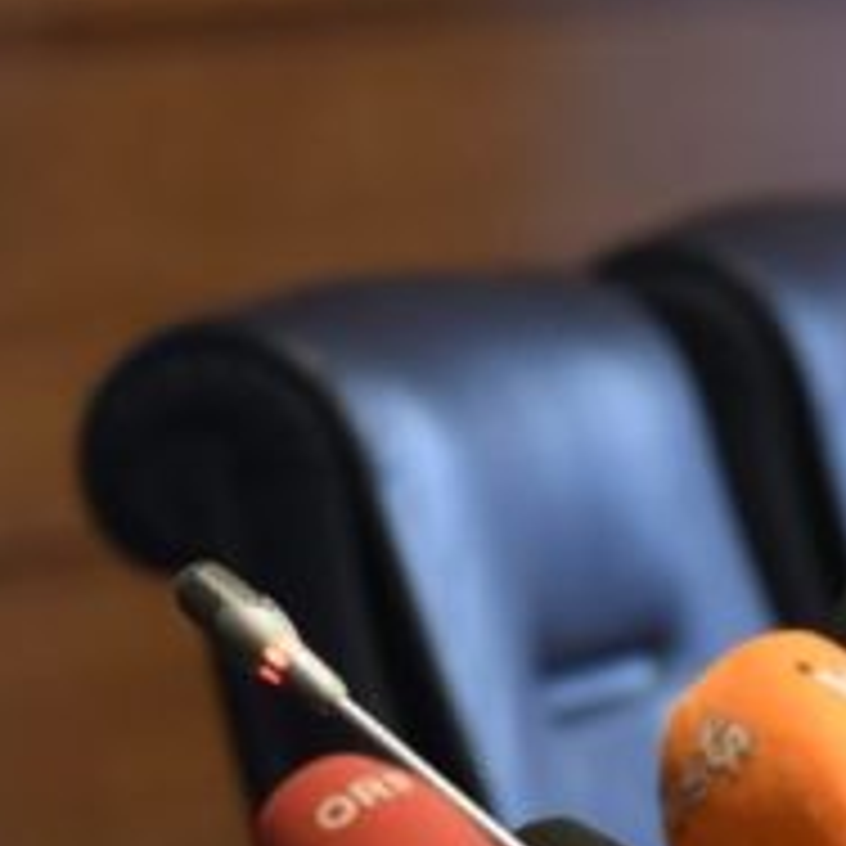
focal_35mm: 504
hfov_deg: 3.5
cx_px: -230
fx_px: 13936
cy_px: 538
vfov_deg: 3.5
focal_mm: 145
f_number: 4.5
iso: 2500
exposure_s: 1/80
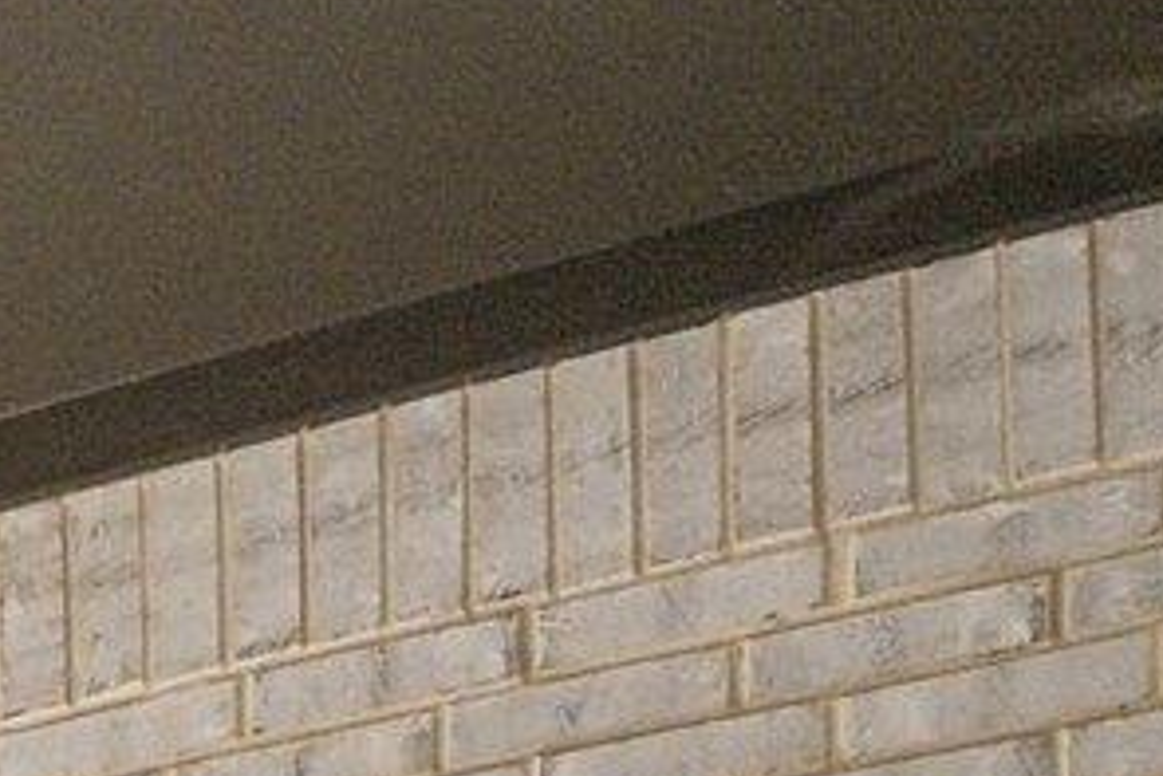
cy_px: 2263
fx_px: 3361
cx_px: -1589
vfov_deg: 10.1
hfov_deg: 14.0
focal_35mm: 104
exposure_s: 1/500
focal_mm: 10
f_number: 8
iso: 400
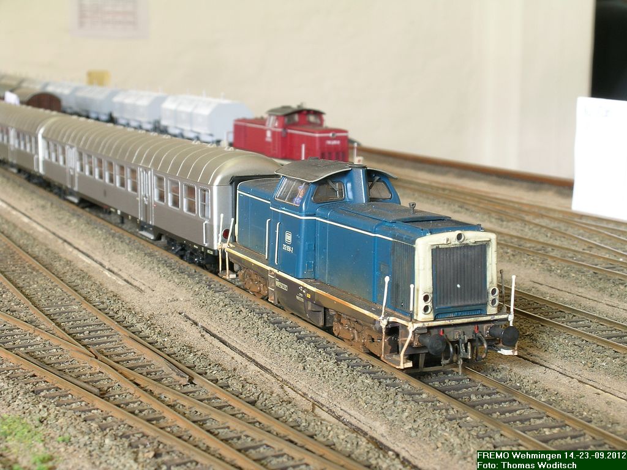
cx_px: 314
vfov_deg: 22.6
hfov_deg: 29.8
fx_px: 1177
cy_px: 235
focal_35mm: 65
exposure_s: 1/2.5
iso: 50
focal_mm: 13.5
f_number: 6.8
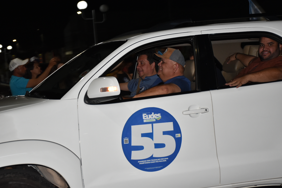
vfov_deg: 20.2
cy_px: 94
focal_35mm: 68
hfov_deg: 29.9
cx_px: 141
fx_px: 529
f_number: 5
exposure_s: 1/100
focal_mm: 45
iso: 1250
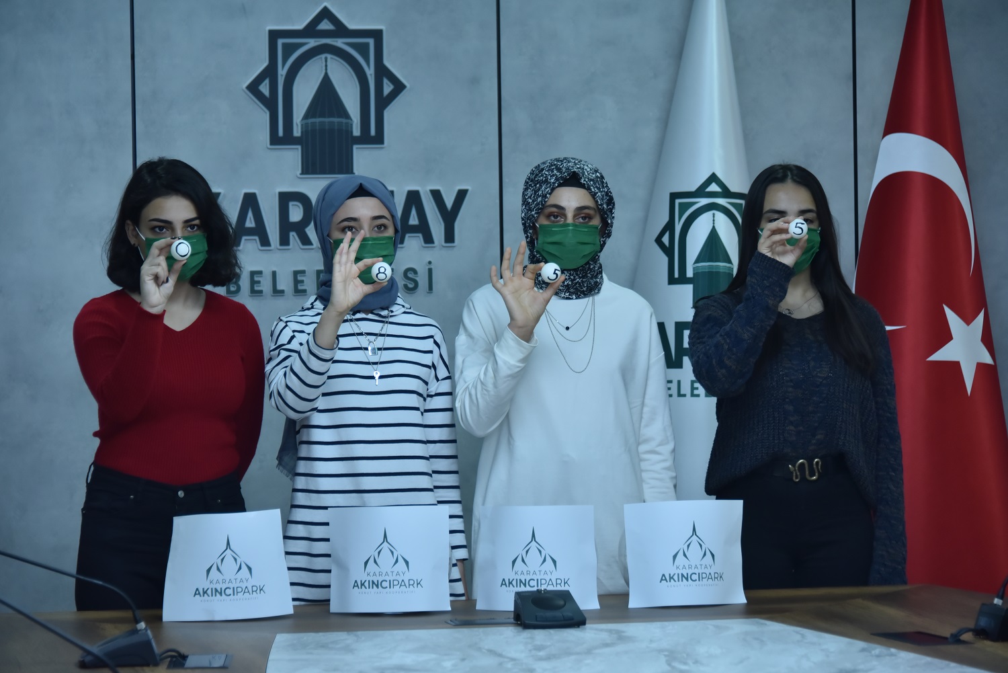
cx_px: 504
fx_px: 4201
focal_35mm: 150
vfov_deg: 9.2
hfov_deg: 13.7
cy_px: 336
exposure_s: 1/200
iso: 800
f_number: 5.6
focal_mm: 150
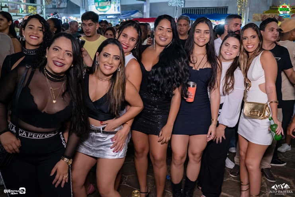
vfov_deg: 36.9
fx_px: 295
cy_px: 98
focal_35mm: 36
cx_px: 148
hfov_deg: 53.1
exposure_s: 1/160
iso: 2500
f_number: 3.2
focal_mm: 24
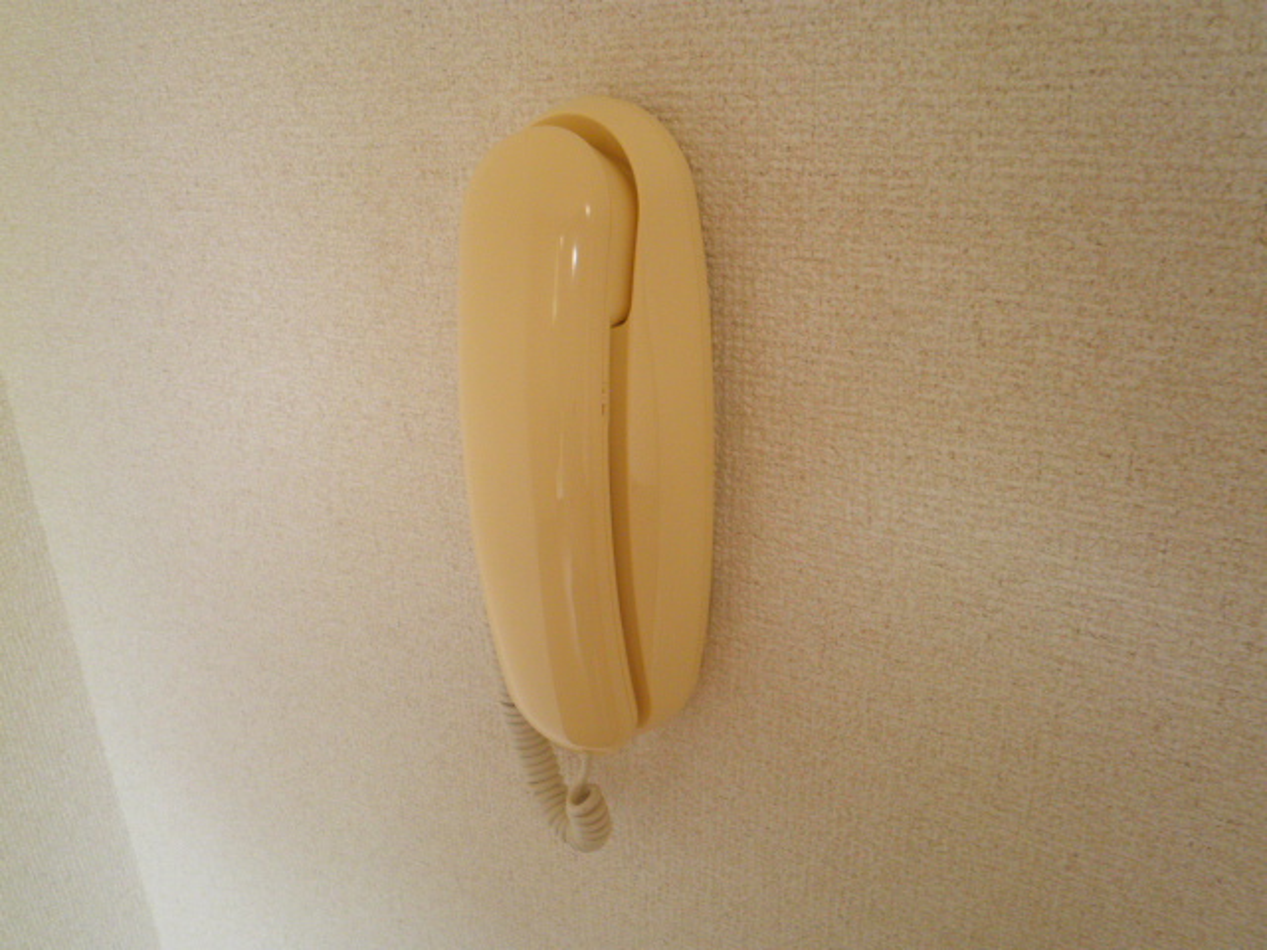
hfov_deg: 67.3
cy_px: 475
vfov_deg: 53.1
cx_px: 634
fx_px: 952
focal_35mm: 26
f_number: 2.8
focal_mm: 4.7
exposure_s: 1/30
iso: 80
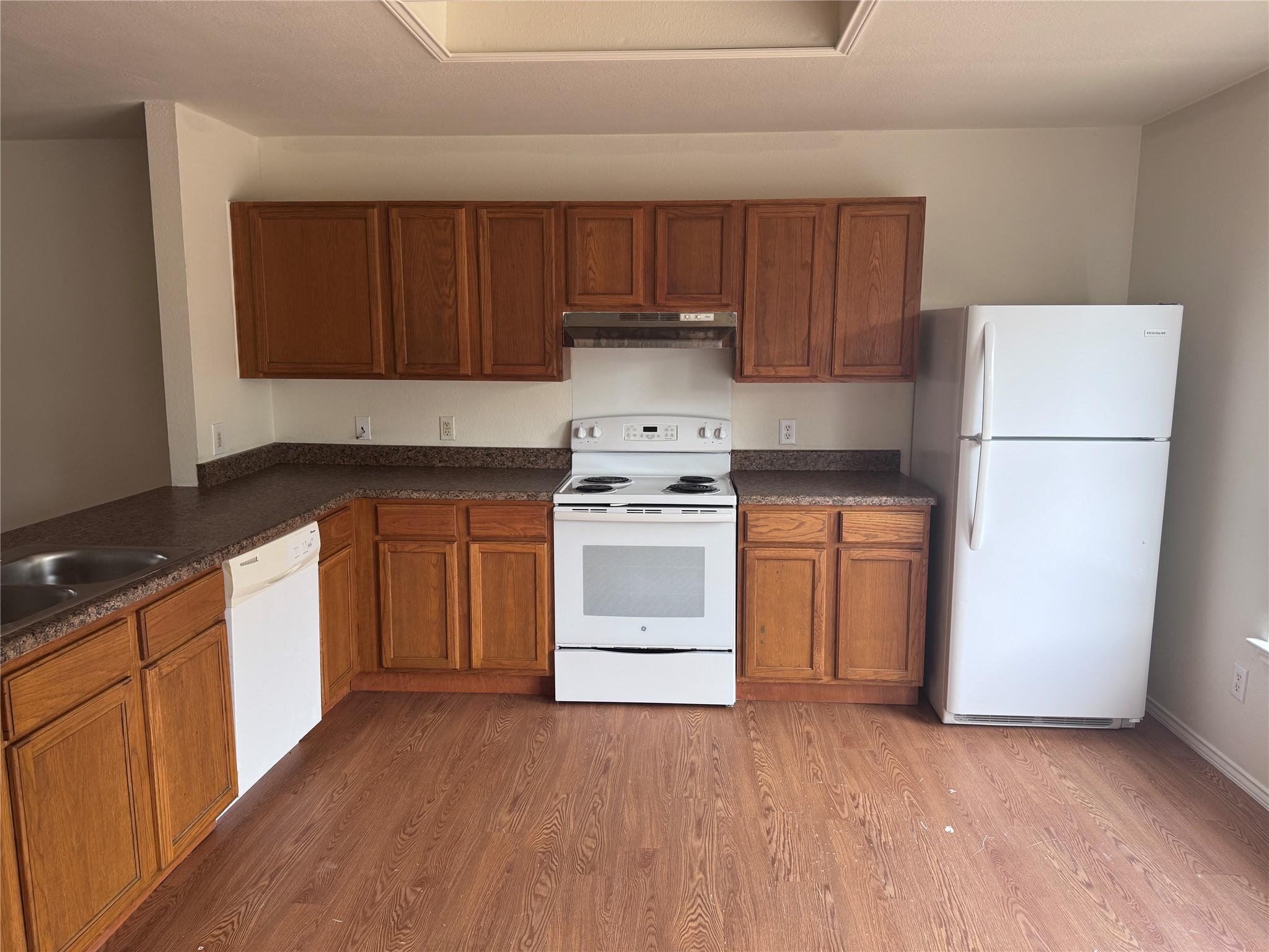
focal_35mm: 24
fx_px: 880
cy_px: 476
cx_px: 634
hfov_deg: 71.6
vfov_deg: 56.8
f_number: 1.78
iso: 100
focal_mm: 6.76
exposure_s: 1/121
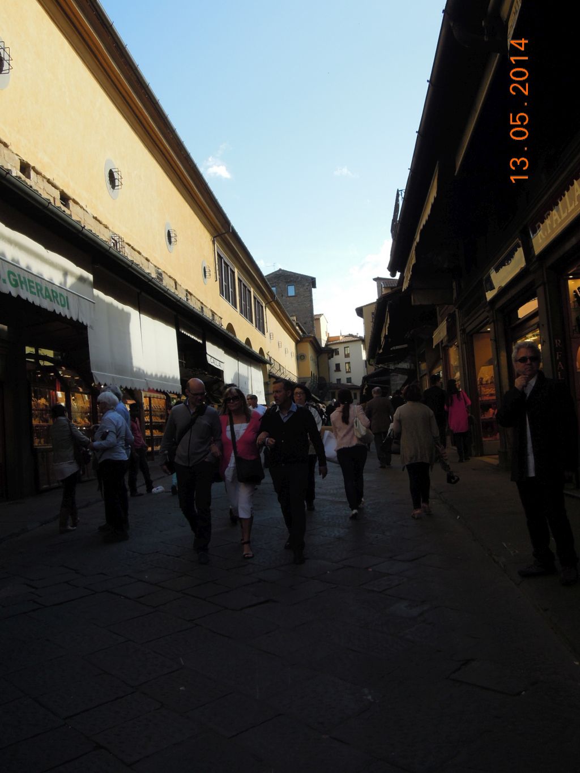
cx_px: 290
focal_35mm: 31
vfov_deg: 58.3
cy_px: 386
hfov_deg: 45.4
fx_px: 692
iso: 160
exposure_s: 1/800
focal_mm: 5.5
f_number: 3.3
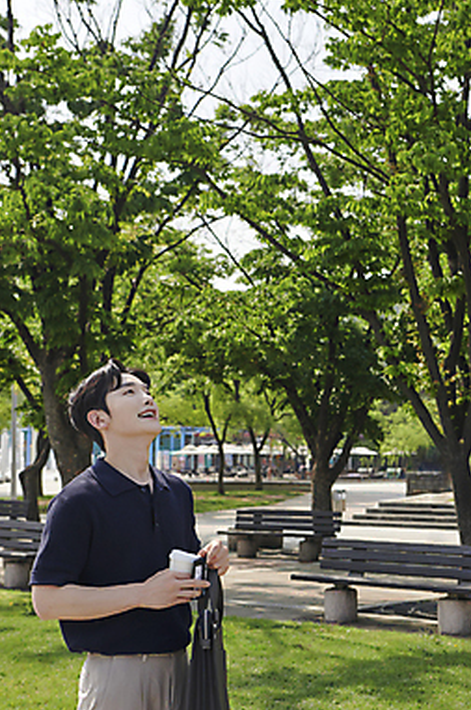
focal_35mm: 63
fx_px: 1240
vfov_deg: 31.9
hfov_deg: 21.5
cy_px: 354
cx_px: 233
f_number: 6.3
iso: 160
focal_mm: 50
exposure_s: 1/400
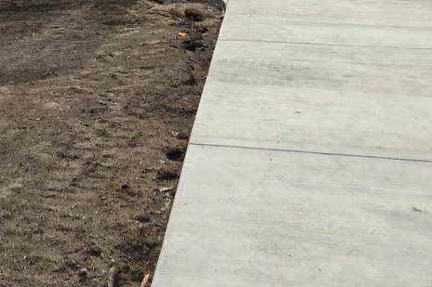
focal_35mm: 66
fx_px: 792
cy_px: -123
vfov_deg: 18.6
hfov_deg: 29.8
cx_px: 82
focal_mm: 5.4
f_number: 1.8
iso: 25
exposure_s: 1/2929
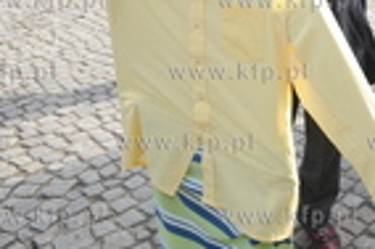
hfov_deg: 36.7
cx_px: 380
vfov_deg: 27.1
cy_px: 34
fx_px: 499
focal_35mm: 48
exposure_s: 1/100
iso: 200
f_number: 8
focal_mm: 17
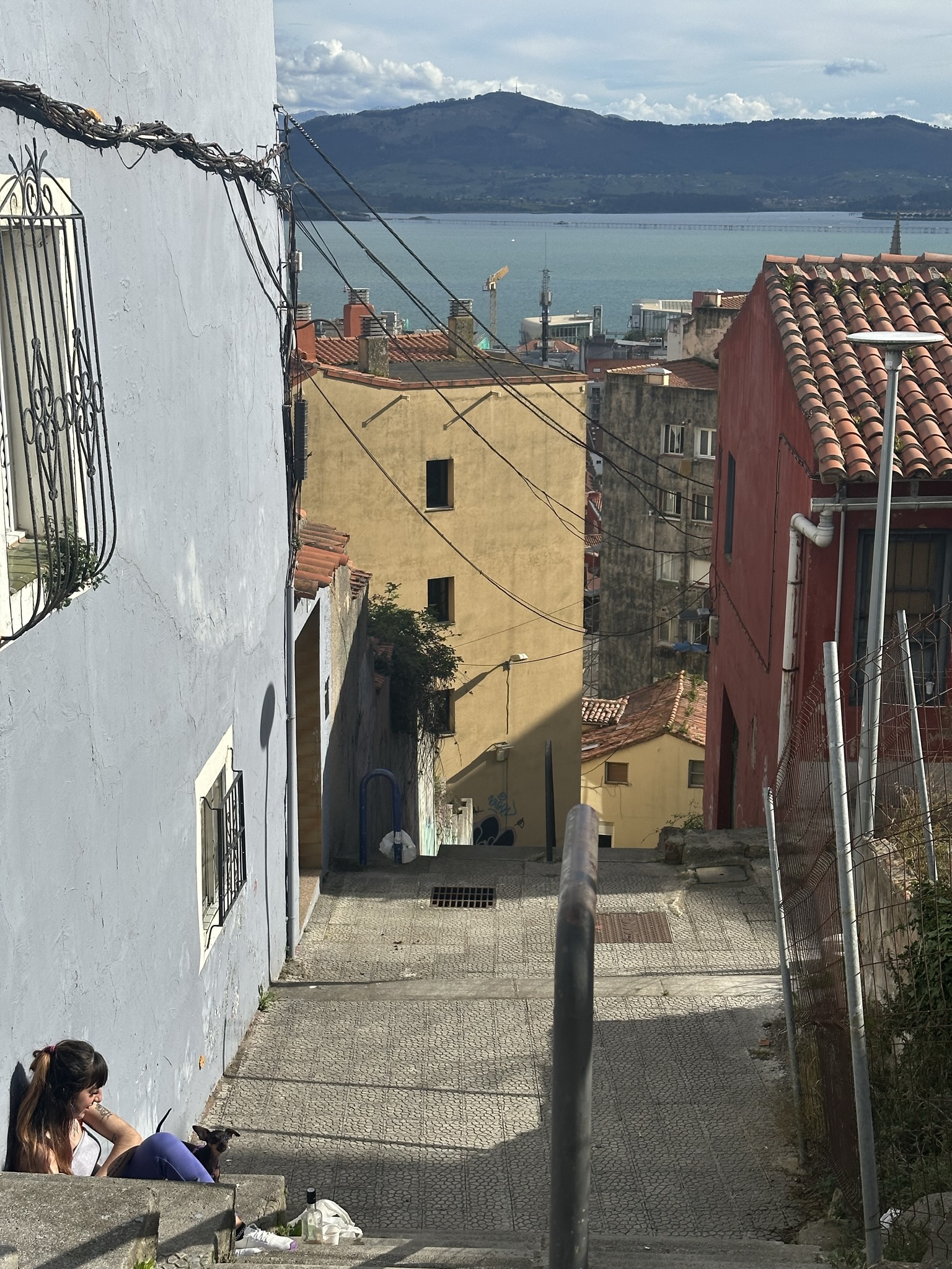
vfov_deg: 39.7
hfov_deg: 30.3
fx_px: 1760
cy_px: 634
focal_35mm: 48
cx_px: 476
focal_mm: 6.86
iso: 64
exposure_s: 1/5263
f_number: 1.78
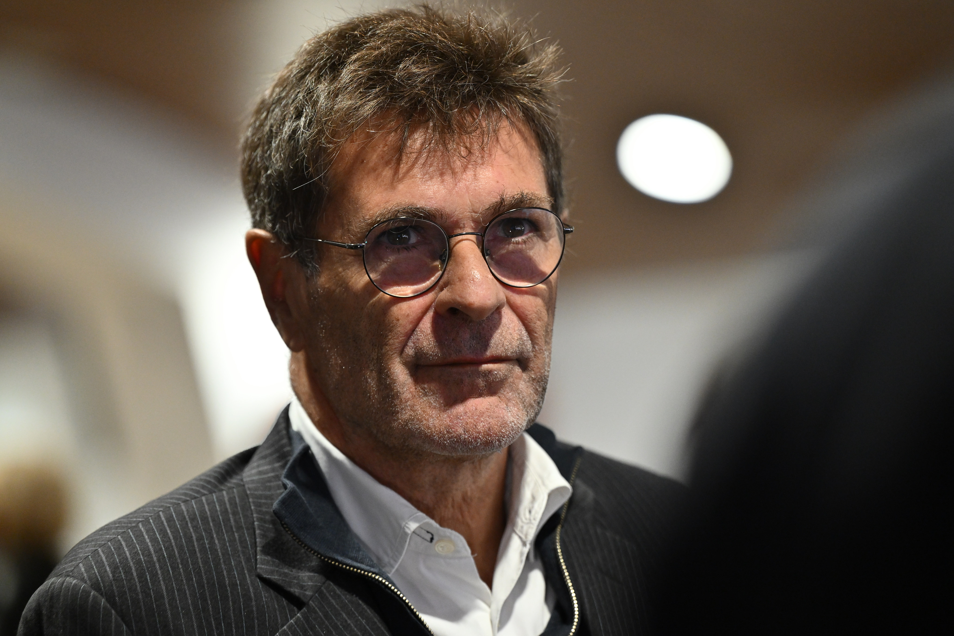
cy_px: 318
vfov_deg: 8.9
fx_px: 4107
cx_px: 477
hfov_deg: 13.2
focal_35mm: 155
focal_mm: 155
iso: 2200
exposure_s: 1/200
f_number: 3.2
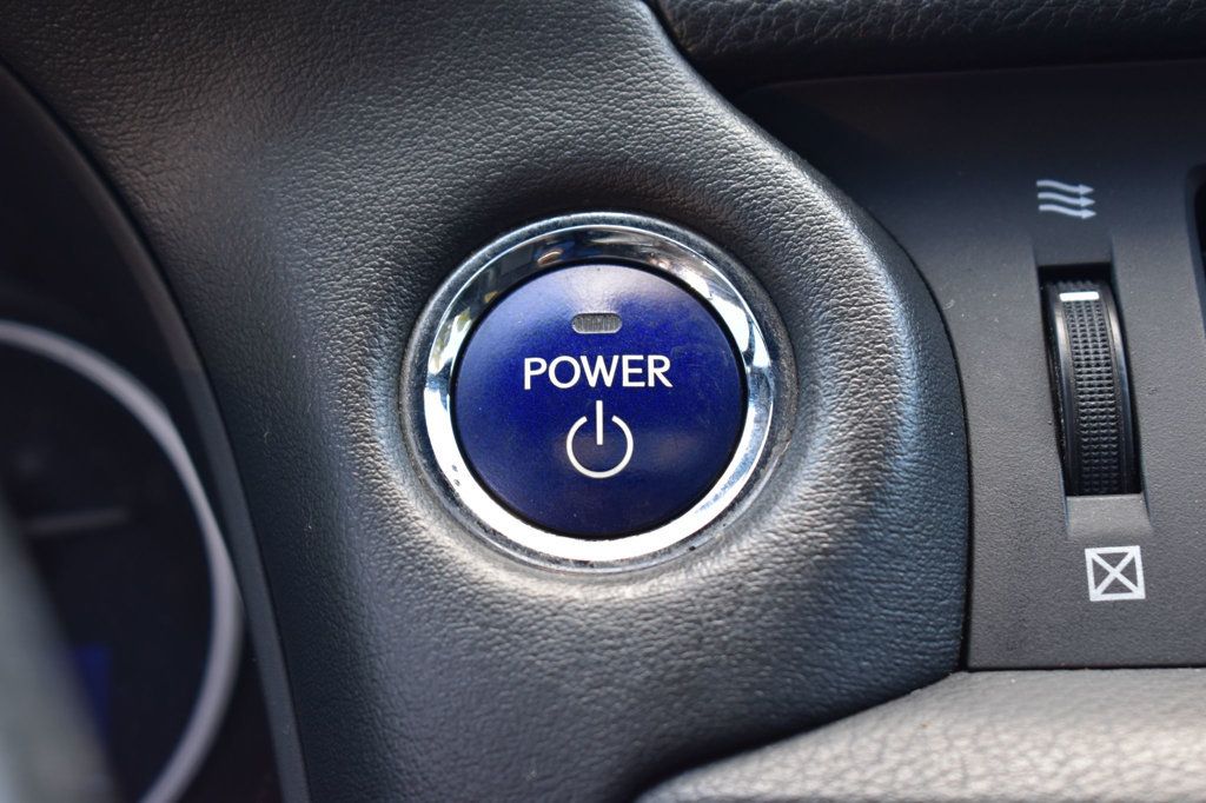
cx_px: 603
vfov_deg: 16.5
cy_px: 402
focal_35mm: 82
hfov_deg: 24.6
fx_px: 2763
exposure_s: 1/25
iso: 400
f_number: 7.1
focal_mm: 55
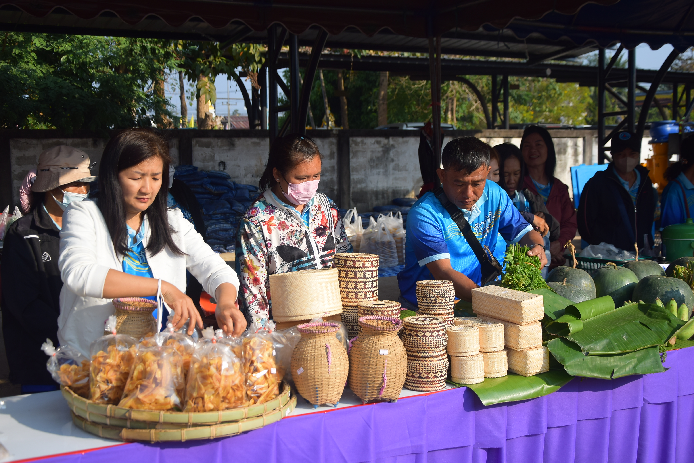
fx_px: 868
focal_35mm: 45
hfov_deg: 43.6
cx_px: 347
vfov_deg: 29.9
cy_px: 232
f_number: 4.5
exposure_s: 1/400
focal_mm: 30
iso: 100
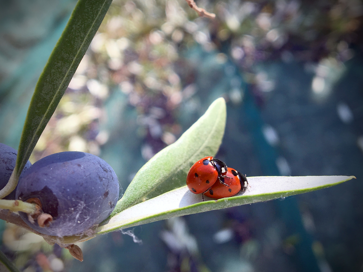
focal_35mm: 30
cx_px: 176
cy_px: 139
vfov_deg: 46.8
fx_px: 315
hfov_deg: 60.0
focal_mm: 4.15
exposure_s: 1/574
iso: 25
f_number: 2.2
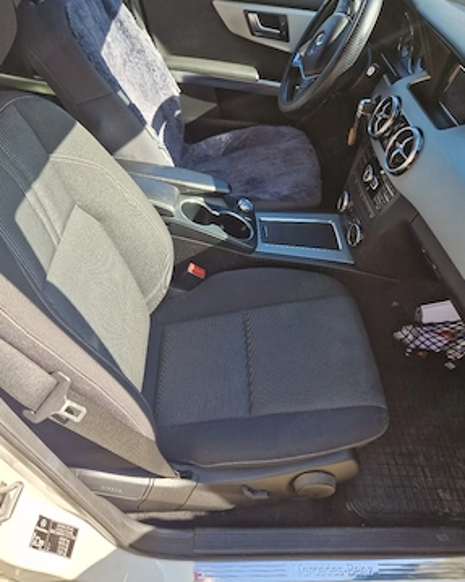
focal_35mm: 25
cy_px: 297
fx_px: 430
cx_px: 235
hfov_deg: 56.8
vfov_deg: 68.1
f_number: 1.8
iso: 50
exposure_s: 1/182
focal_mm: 5.4
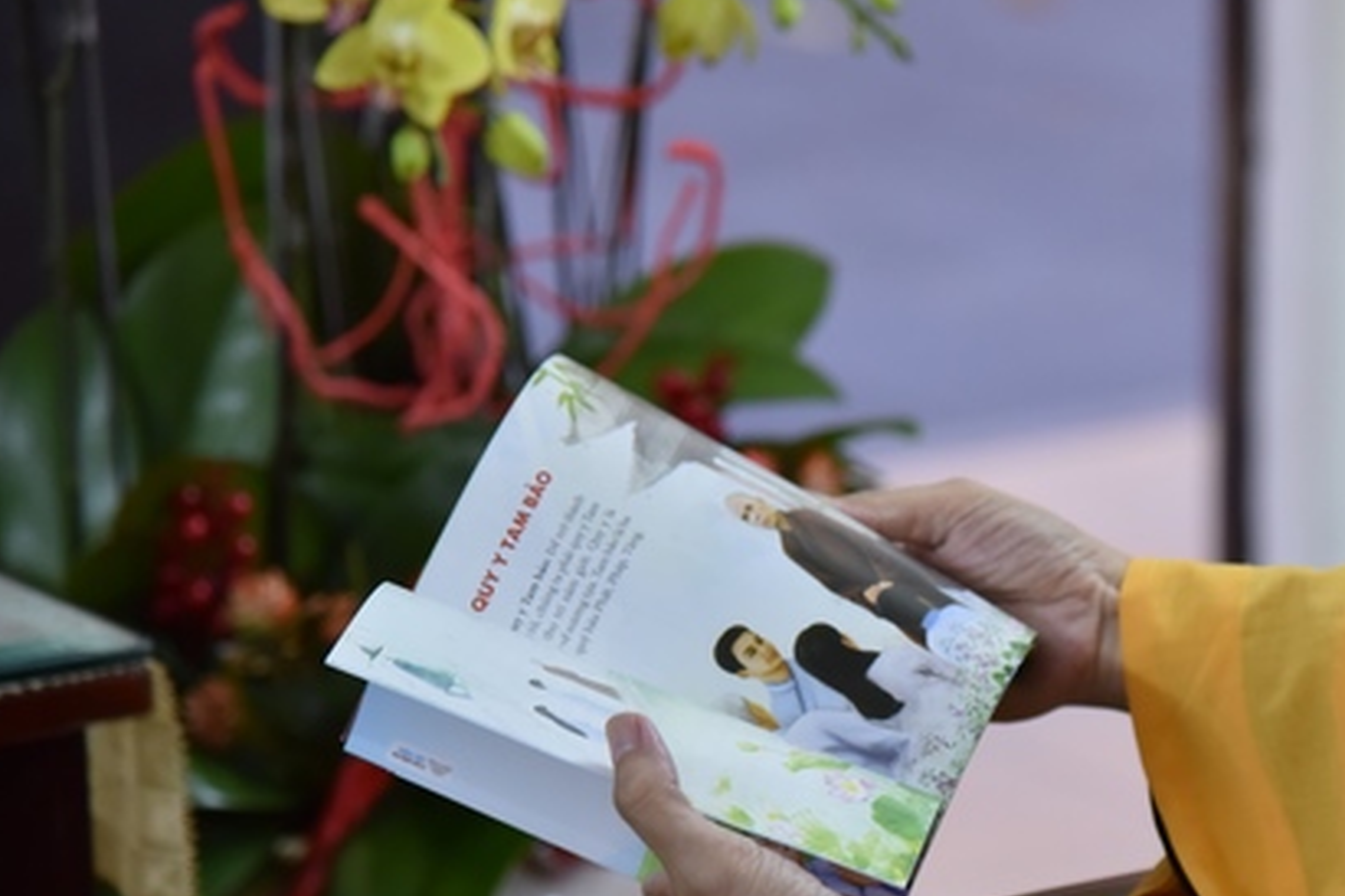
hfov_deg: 10.8
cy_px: 641
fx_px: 7098
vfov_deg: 7.2
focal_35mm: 190
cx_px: 962
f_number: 4
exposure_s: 1/60
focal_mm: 120
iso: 2000
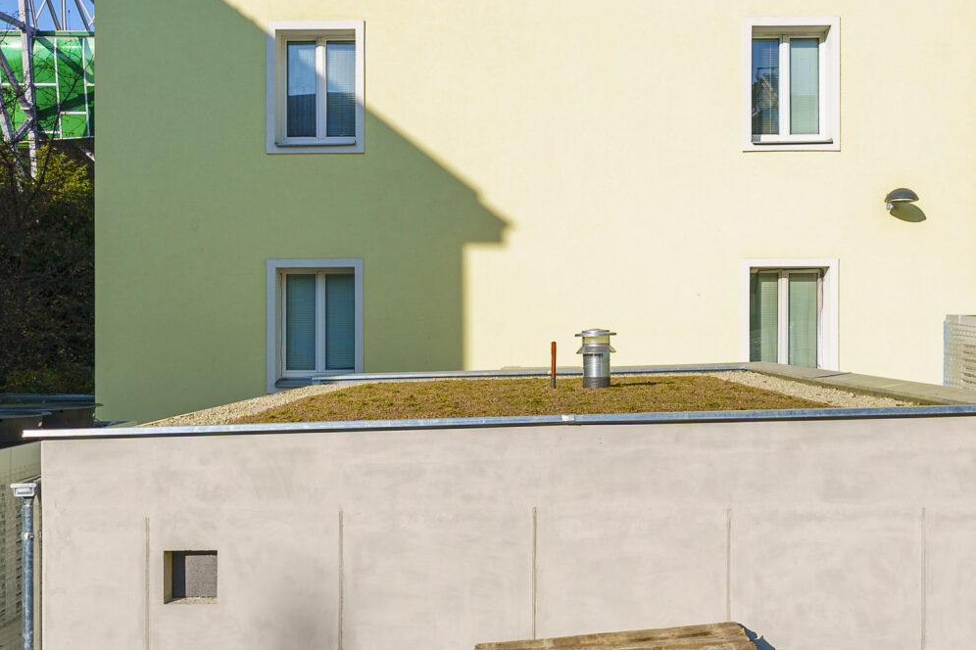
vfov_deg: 36.9
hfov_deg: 52.5
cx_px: 620
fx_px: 976
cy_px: 337
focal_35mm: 36
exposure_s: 1/640
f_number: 5
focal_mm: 14
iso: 100
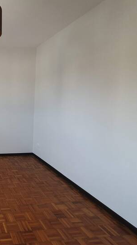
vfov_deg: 83.7
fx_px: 136
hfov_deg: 38.3
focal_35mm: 21
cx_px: -30
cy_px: 113
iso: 64
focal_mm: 1.8
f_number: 2.2
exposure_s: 1/50
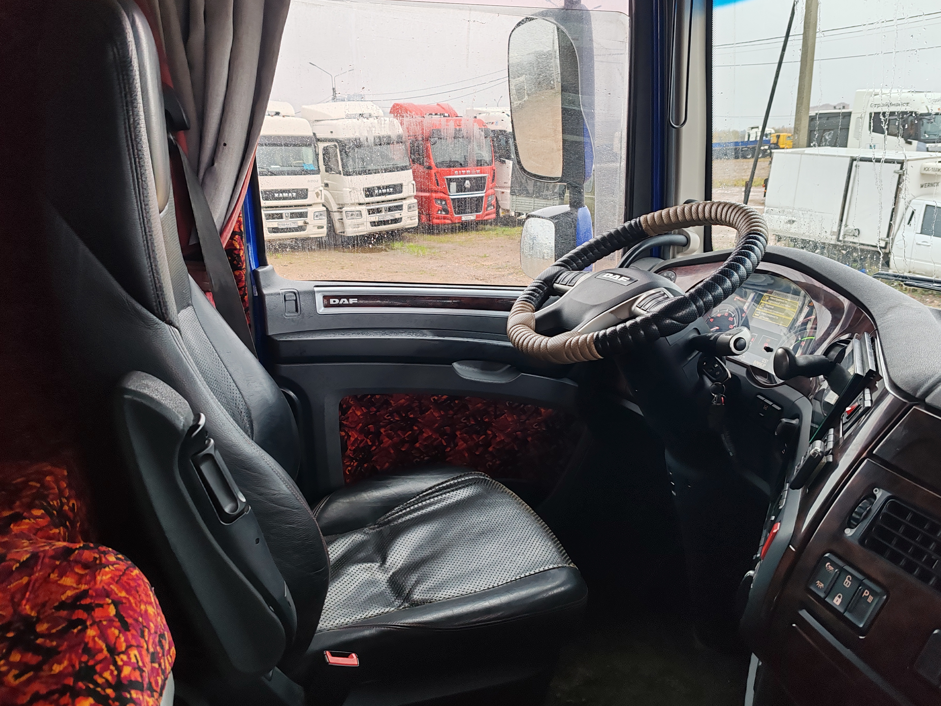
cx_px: 470
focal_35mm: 27
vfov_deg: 51.4
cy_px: 353
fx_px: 734
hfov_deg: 65.3
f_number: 1.9
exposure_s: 1/100
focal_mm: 6.12
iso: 250
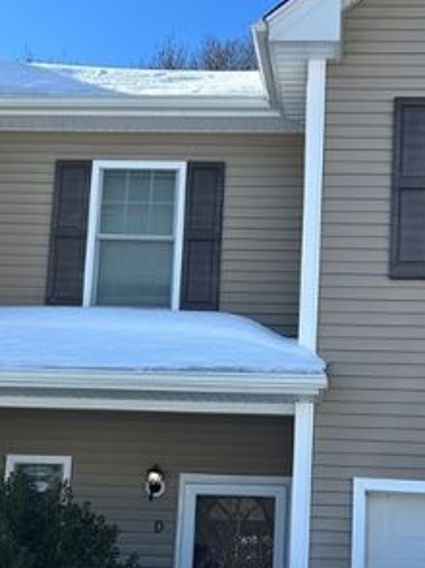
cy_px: 420
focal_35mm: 59
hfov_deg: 24.6
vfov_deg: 32.2
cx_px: 298
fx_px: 967
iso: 50
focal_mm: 5.7
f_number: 1.5
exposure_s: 1/2571
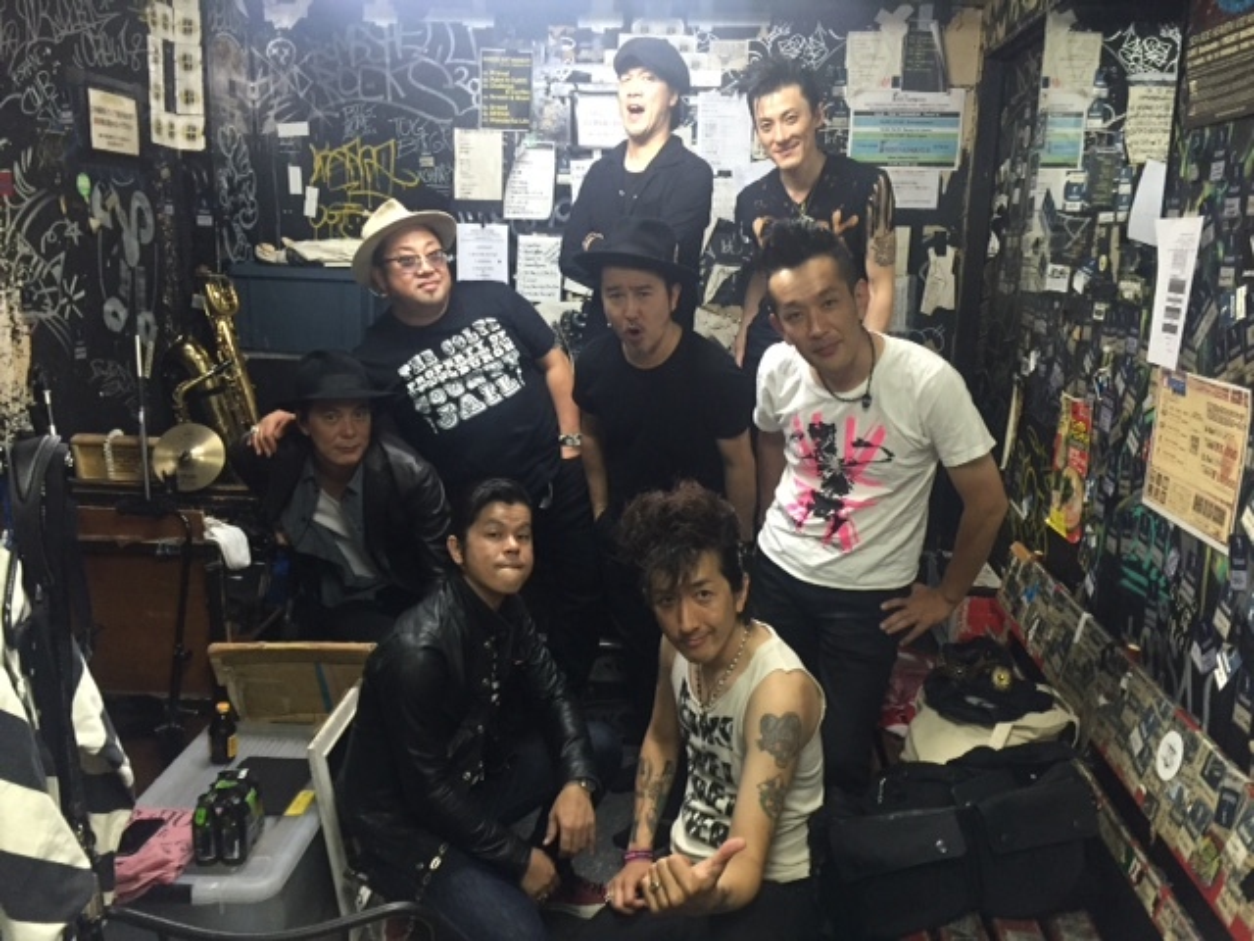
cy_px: 470
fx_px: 1051
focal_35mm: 29
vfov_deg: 48.2
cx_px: 627
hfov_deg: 61.7
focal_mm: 4.15
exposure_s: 1/33
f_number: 2.2
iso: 250
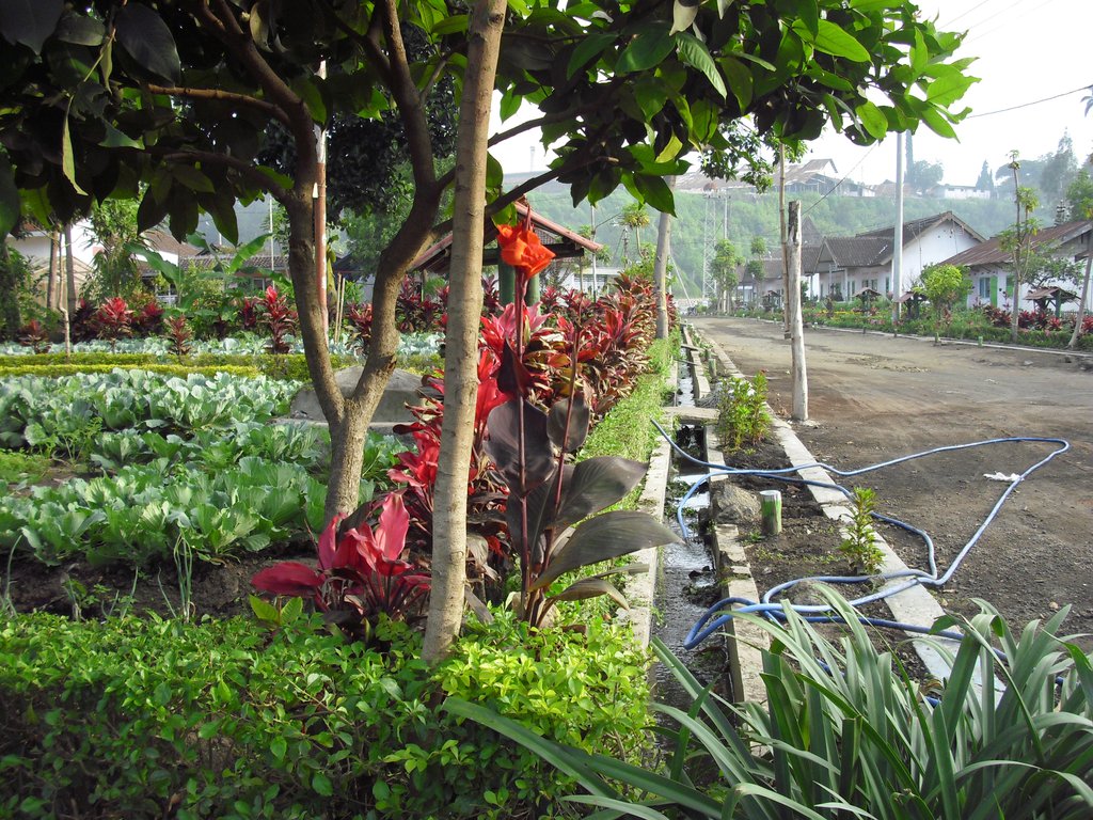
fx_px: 1200
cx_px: 546
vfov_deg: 37.7
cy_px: 410
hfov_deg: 49.0
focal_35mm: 38
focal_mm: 6.2
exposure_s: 1/160
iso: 100
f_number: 2.8
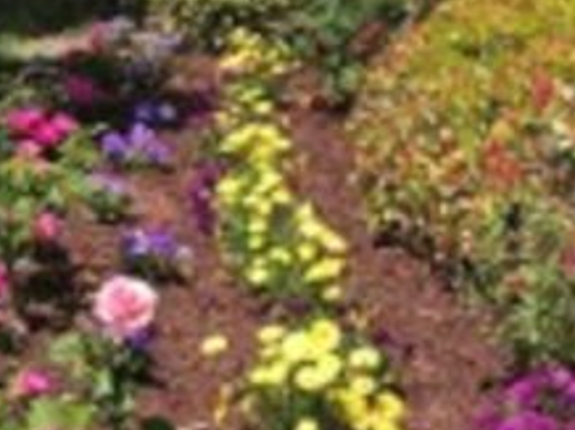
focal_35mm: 96
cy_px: 129
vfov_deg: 15.3
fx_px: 1593
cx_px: 108
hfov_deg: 20.2
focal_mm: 3.99
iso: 20
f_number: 1.8
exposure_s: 1/1916
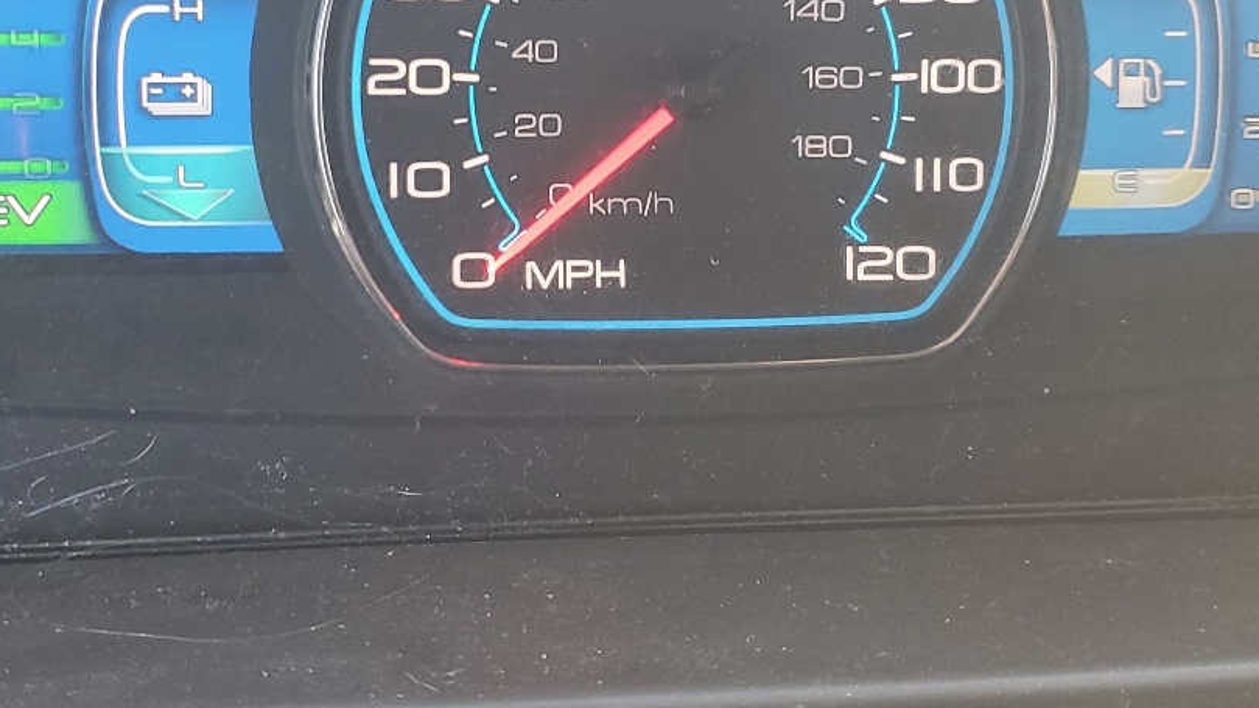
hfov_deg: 37.2
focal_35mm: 56
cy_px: 160
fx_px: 1869
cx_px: 584
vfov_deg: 21.2
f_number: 1.5
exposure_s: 1/60.2
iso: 69
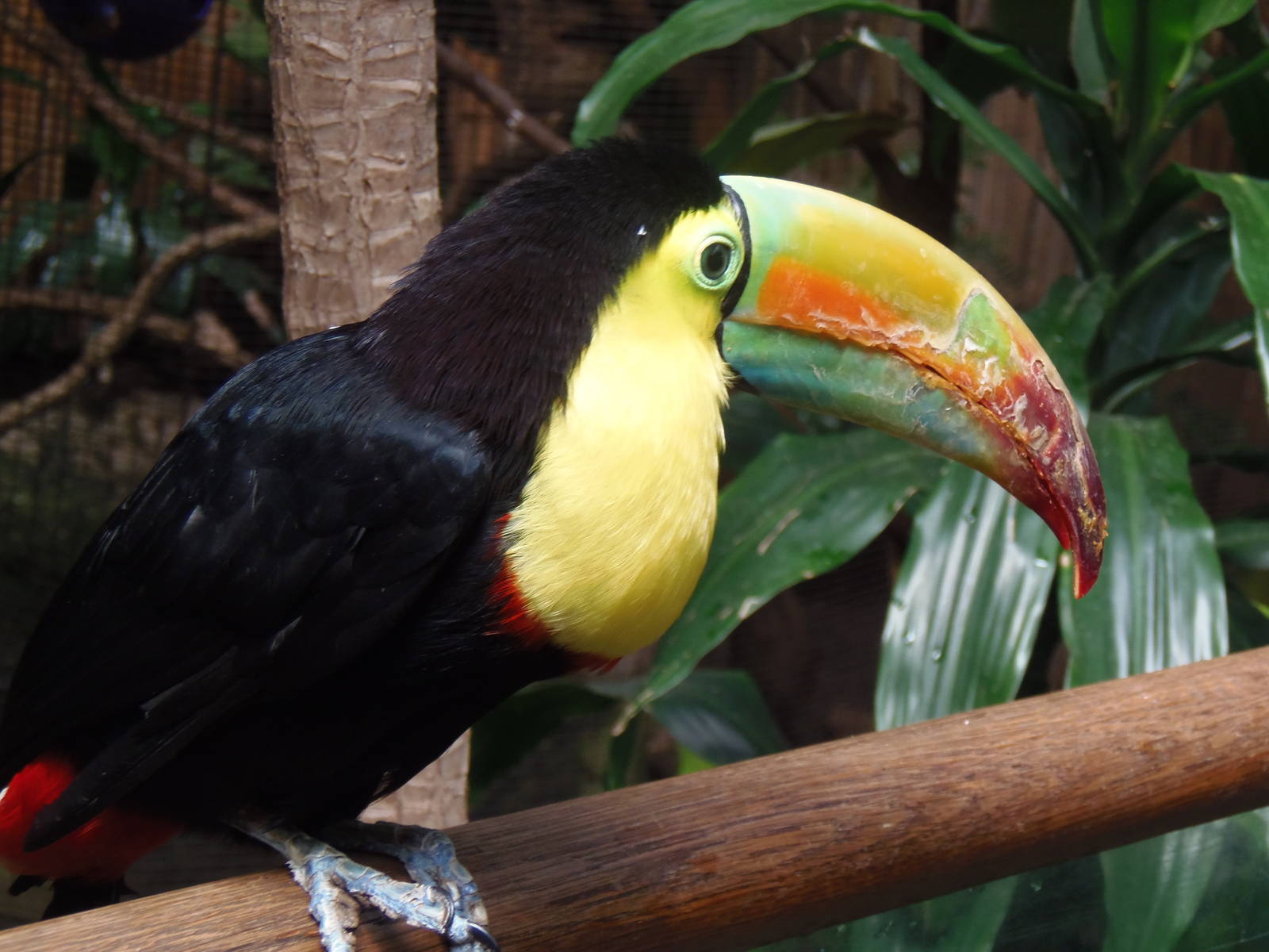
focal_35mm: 87
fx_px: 3189
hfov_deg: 22.5
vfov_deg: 17.0
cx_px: 634
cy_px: 476
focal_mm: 16.2
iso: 125
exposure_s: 1/40
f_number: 4.3
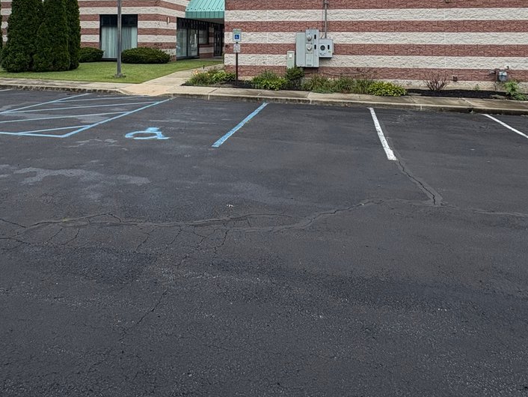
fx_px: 458
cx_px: 249
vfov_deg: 41.9
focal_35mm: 30
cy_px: 19
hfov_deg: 59.9
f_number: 2.2
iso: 40
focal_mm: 2.22
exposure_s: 1/1256
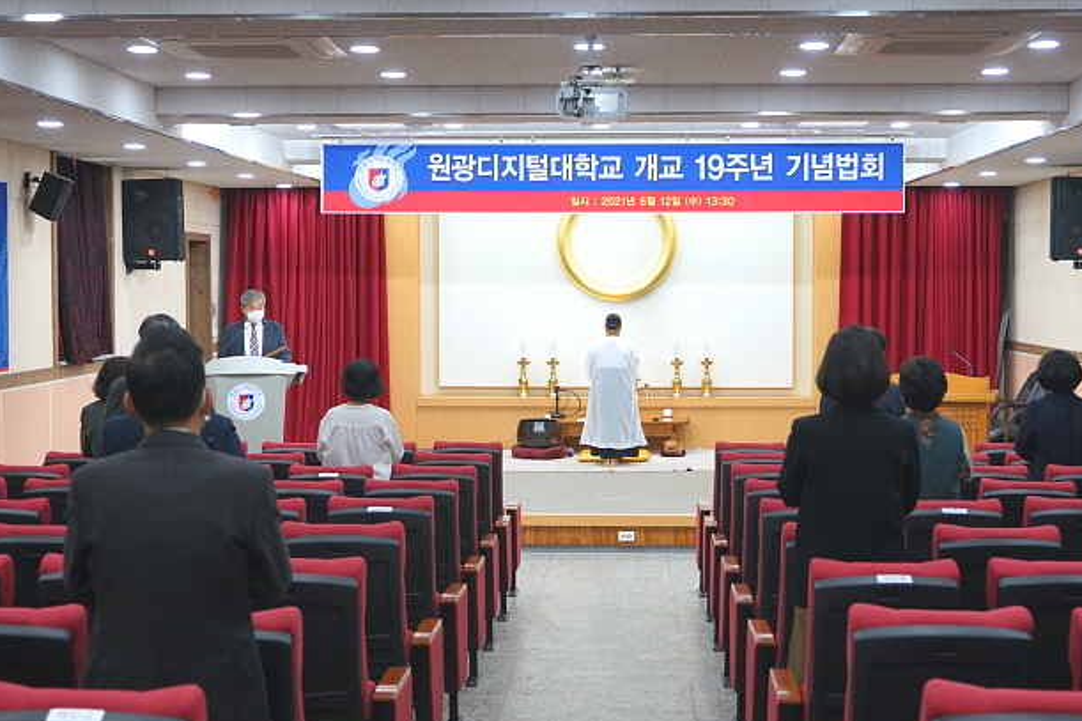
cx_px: 560
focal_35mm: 55
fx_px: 1653
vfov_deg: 24.6
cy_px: 341
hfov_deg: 36.3
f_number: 4
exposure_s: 1/160
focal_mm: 42
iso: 640
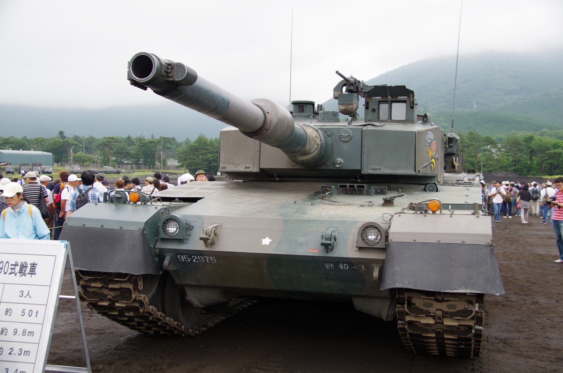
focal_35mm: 43
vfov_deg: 31.1
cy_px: 186
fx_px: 671
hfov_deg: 45.5
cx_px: 282
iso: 200
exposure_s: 1/125
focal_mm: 29.38
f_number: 5
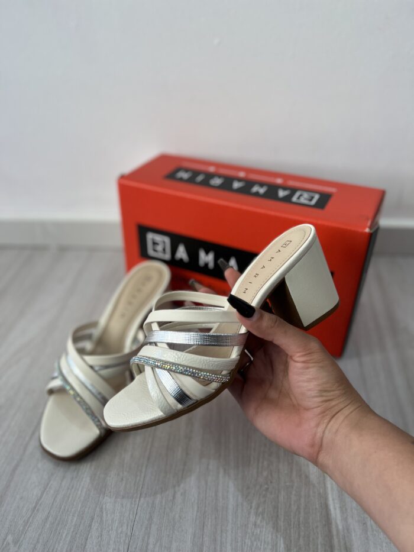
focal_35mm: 26
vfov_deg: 67.3
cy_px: 276
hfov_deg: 53.1
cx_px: 207
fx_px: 415
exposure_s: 1/150
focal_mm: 5.7
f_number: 1.5
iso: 32
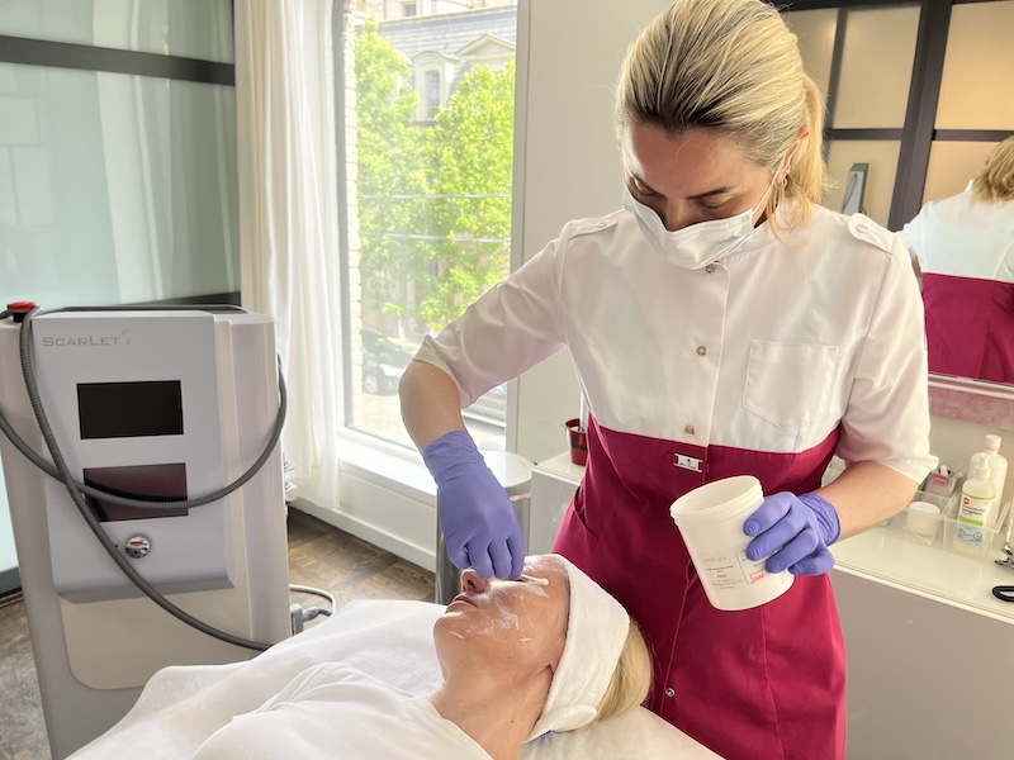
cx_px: 507
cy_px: 380
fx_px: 762
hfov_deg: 67.3
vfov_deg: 53.1
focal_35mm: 26
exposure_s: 1/122
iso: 80
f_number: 1.6
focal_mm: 5.1
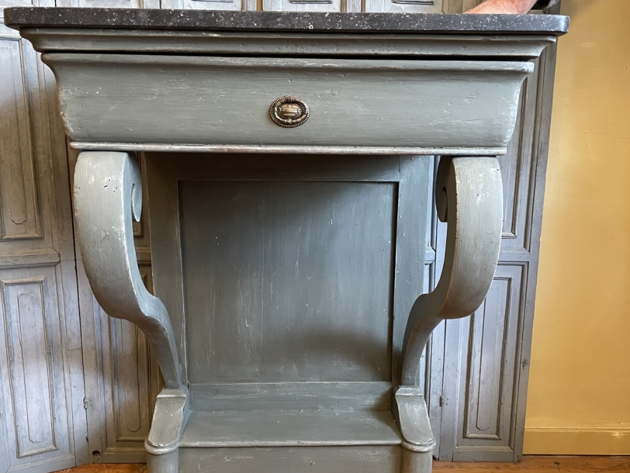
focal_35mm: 31
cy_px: 274
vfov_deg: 45.3
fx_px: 564
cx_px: 296
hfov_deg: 58.3
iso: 640
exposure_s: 1/33
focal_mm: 4.2
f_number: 1.6
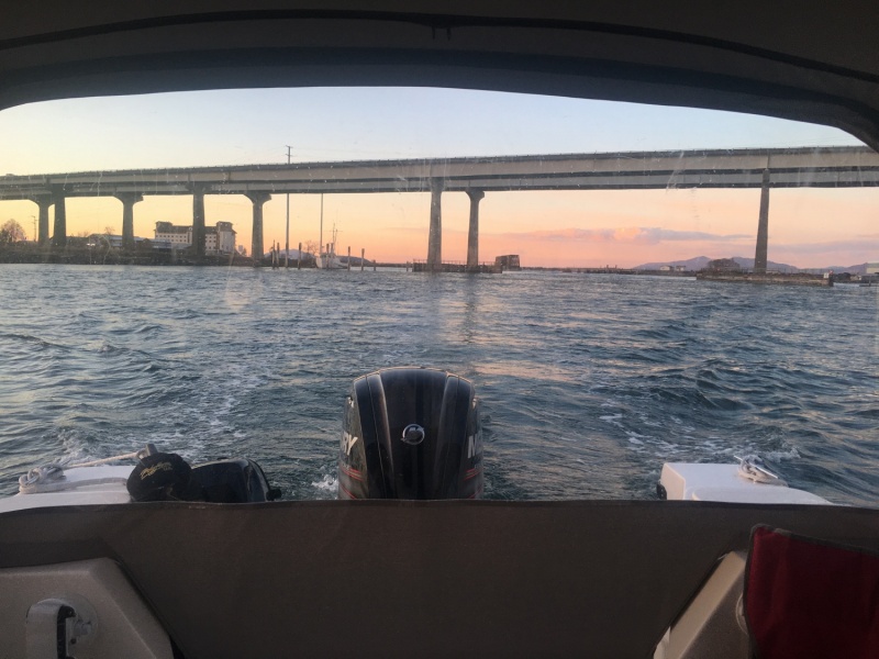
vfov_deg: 48.2
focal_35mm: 29
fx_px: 736
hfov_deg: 61.7
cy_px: 330
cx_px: 440
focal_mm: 4.15
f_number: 2.2
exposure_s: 1/120
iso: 32
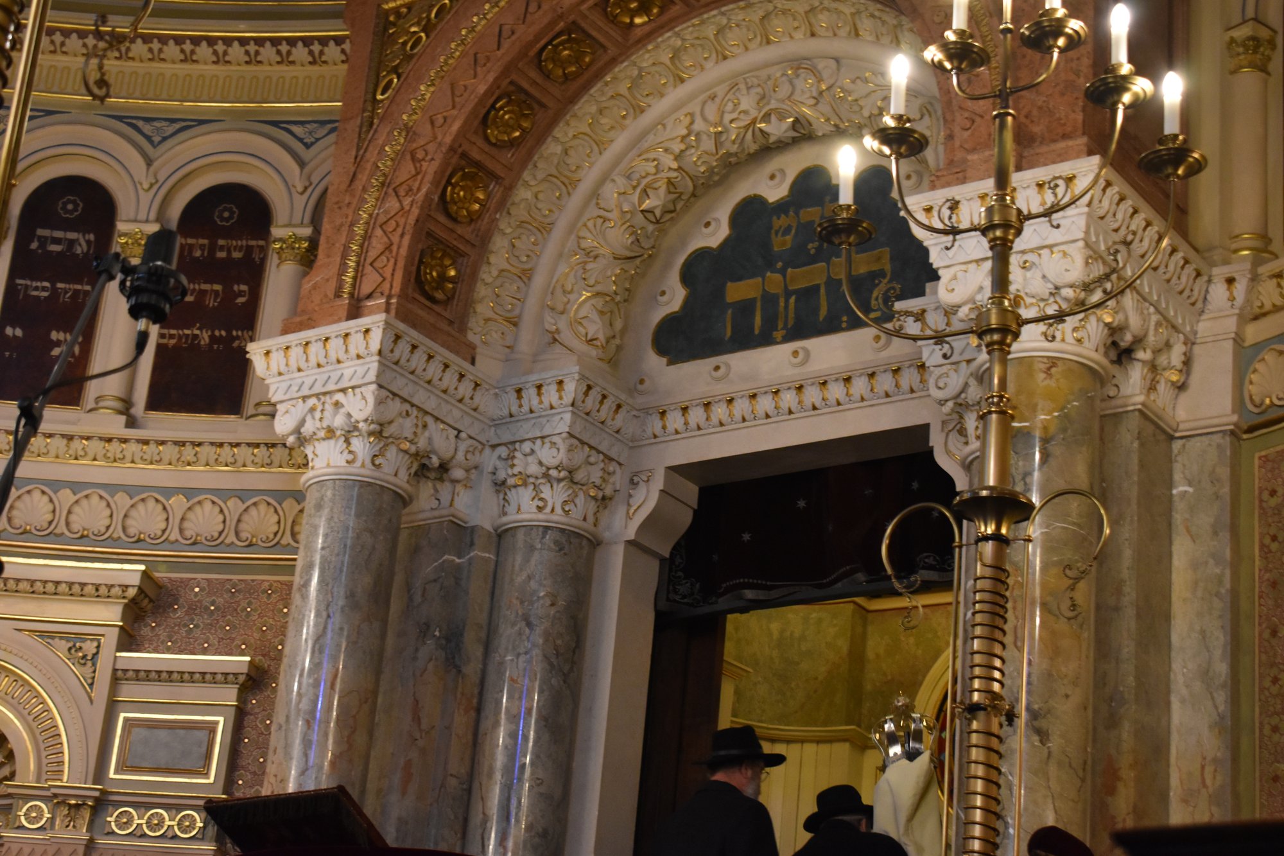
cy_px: 428
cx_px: 642
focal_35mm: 69
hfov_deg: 29.2
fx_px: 2461
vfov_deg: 19.7
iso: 1800
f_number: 5.3
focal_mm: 46
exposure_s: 1/60
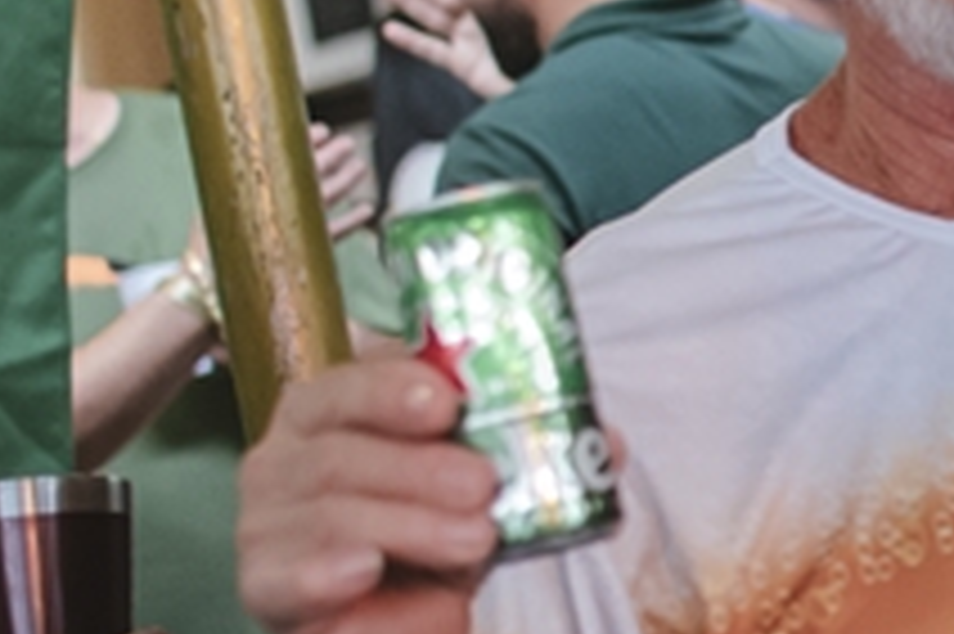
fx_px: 4865
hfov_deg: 10.7
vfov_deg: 7.5
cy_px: 272
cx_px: 1534
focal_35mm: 184
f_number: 2.8
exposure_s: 1/640
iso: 2500
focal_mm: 35
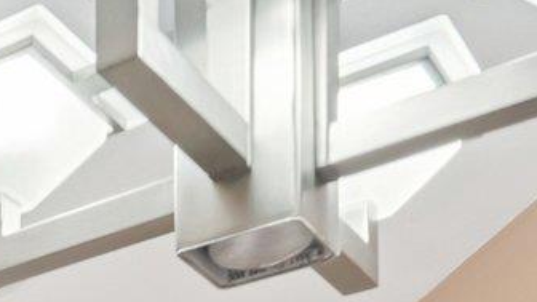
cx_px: -355
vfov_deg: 9.2
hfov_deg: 17.4
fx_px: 1498
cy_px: 908
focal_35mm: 105
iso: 400
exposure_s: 1/8
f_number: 8
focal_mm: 16.5
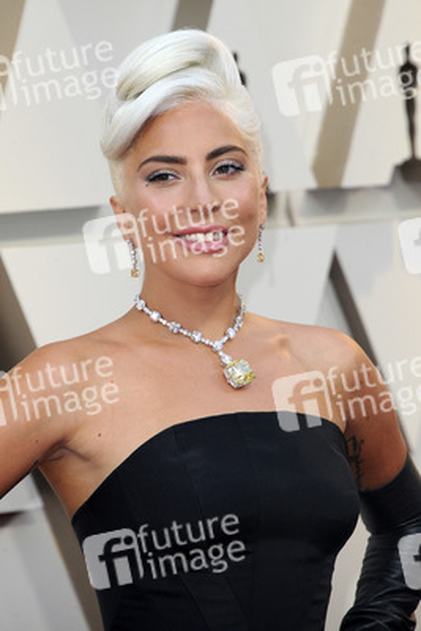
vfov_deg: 6.9
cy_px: 316
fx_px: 5258
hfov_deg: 4.6
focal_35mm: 300
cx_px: 210
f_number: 7.1
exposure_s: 1/250
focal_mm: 300
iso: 1000
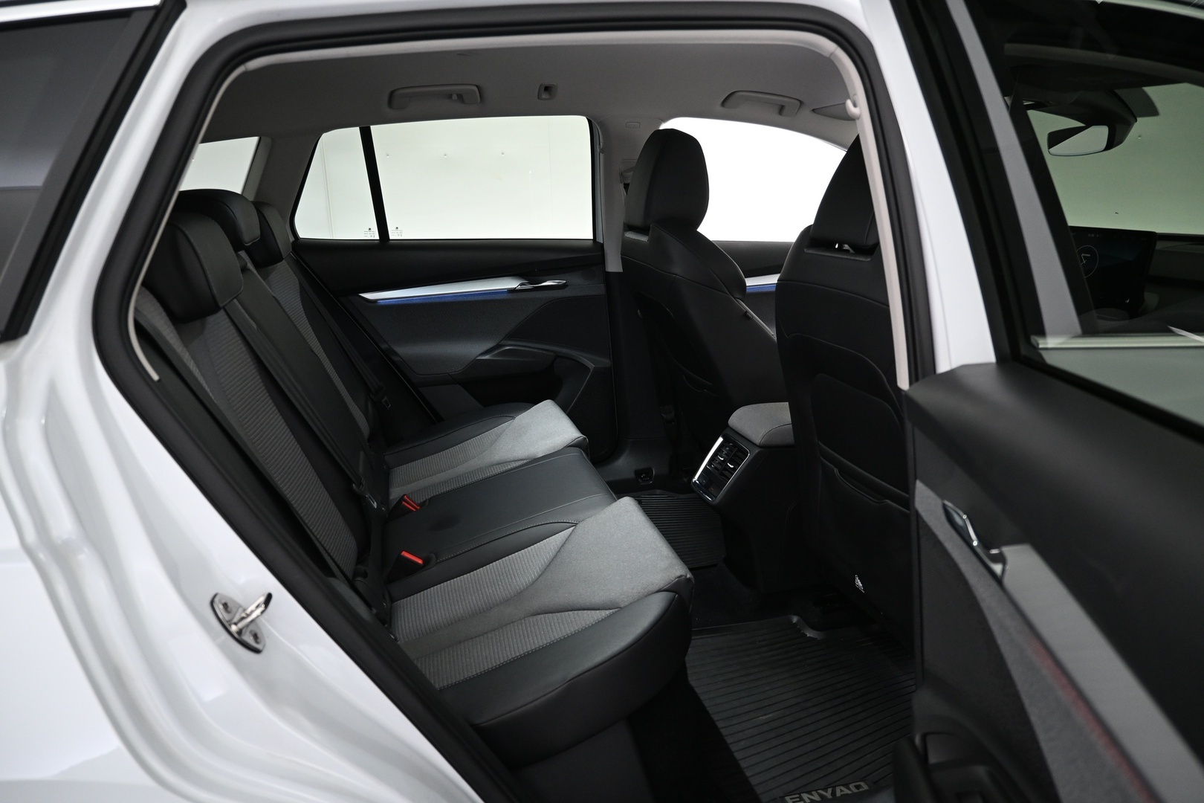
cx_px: 602
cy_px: 402
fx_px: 803
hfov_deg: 73.7
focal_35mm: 24
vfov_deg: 53.1
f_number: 3.5
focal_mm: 16
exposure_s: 1/25
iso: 900
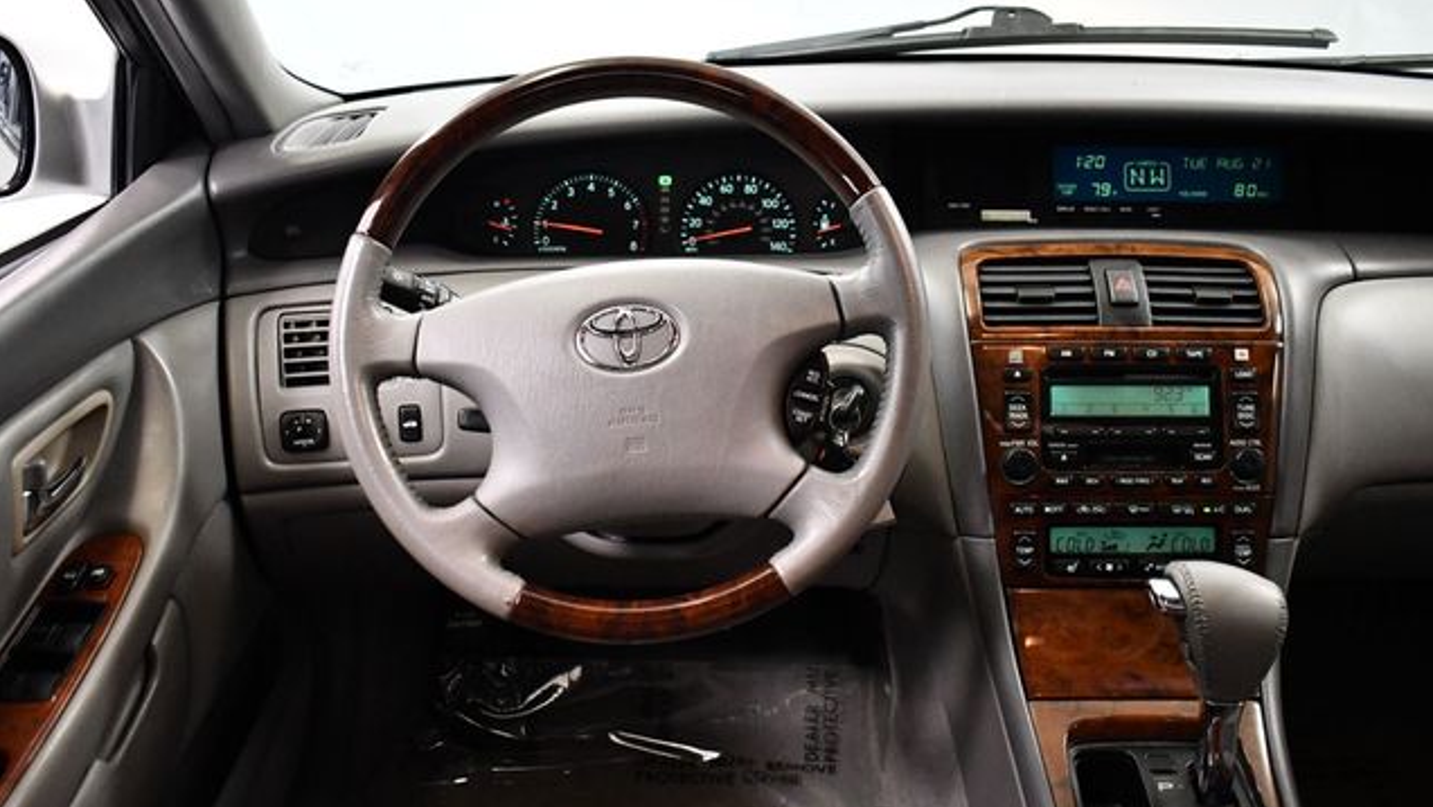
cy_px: 388
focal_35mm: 38
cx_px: 716
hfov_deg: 52.8
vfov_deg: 31.2
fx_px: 1444
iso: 3200
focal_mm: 18
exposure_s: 1/125
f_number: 3.5
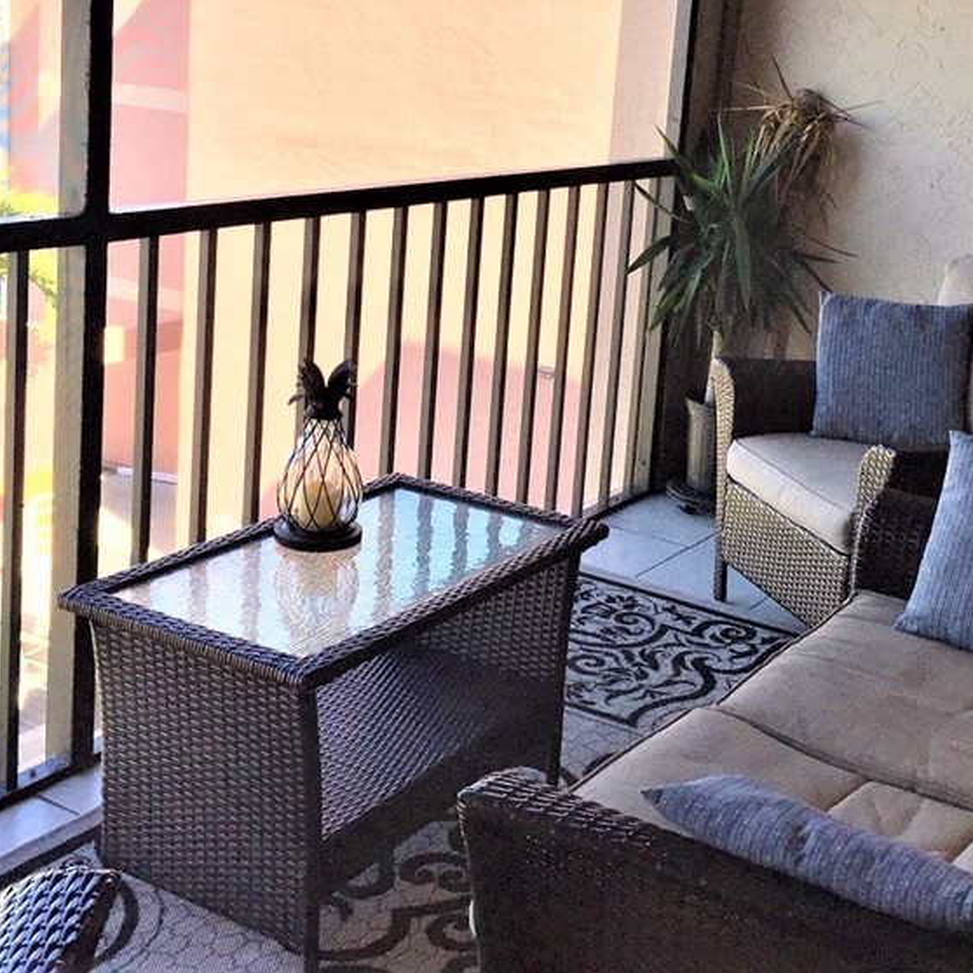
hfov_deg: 36.0
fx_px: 1495
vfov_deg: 35.6
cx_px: 568
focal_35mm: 47
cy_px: 305
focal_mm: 4.15
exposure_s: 1/534
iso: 32
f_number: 2.2
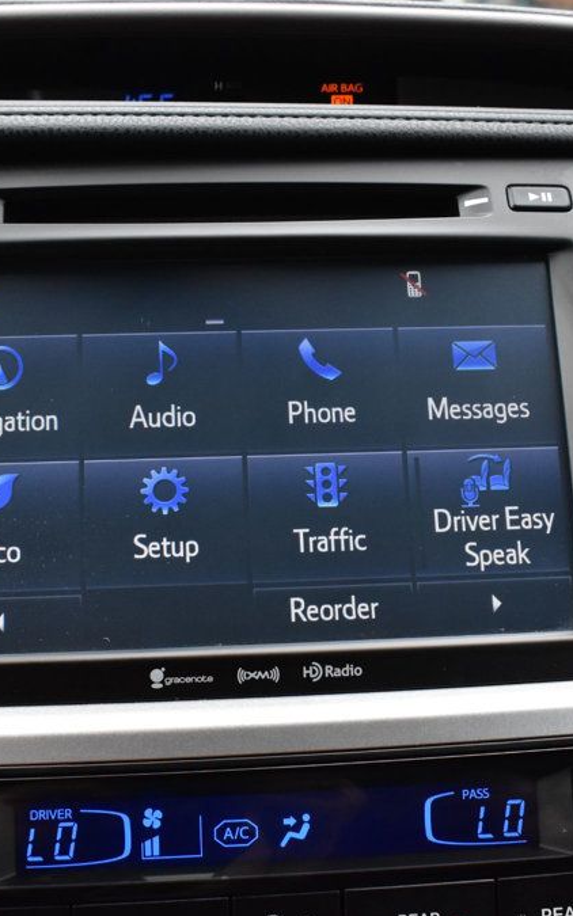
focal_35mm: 51
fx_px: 1274
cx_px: 263
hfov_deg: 25.3
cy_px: 460
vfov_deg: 39.6
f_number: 10
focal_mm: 22
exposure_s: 1/200
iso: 2500
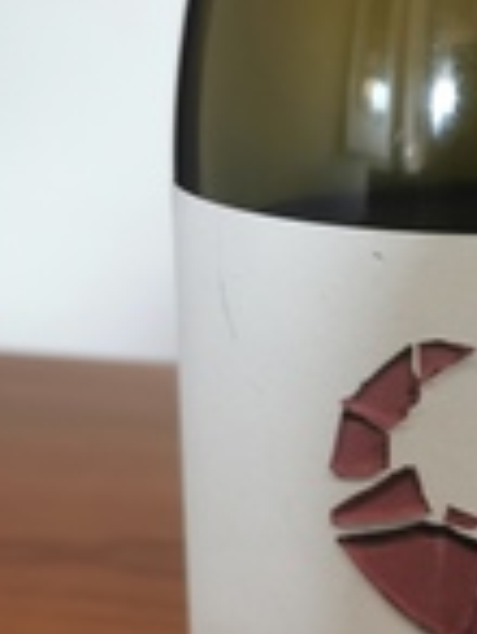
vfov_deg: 24.4
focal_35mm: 80
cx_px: 505
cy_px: 271
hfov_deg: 17.9
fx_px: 1466
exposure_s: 1/33.3
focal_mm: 5.58
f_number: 1.8
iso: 320
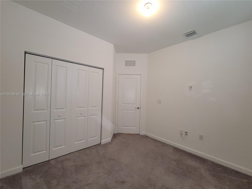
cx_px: 126
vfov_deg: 89.9
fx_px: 95
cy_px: 94
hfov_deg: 106.2
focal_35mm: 13
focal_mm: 2.2
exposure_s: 1/60
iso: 200
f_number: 2.2
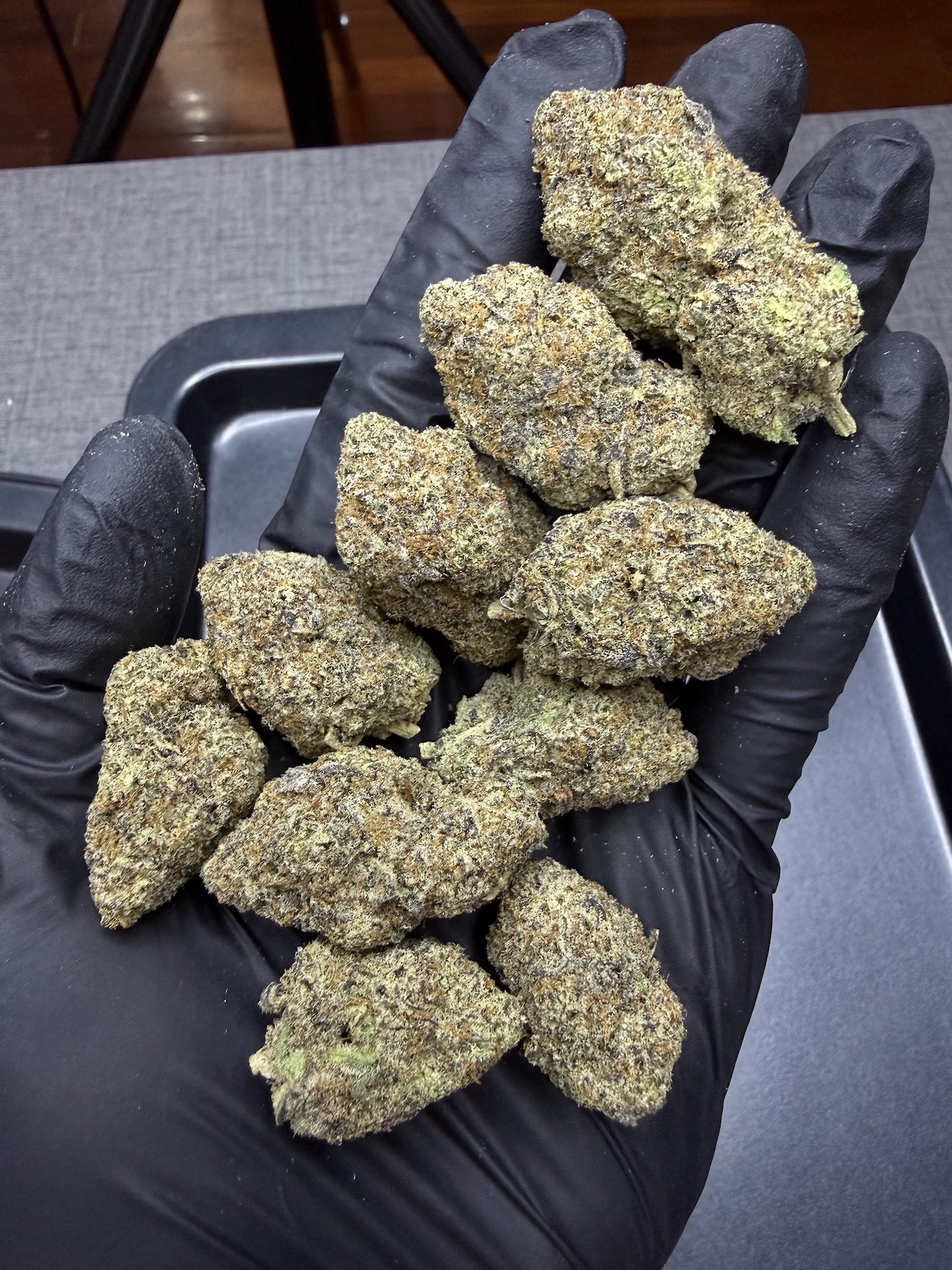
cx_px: 476
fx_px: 880
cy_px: 635
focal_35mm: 24
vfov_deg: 71.6
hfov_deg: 56.8
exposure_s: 1/50
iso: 250
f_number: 2.2
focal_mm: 2.22
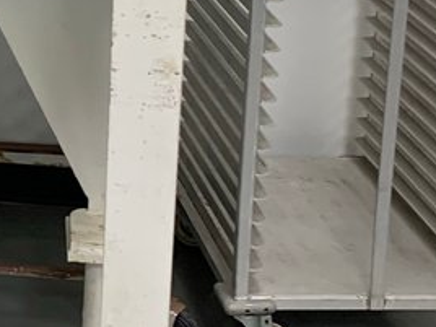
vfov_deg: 13.0
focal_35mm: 110
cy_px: -110
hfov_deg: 16.3
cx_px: -227
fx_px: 1385
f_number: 1.8
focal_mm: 4.25
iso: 125
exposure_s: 1/60
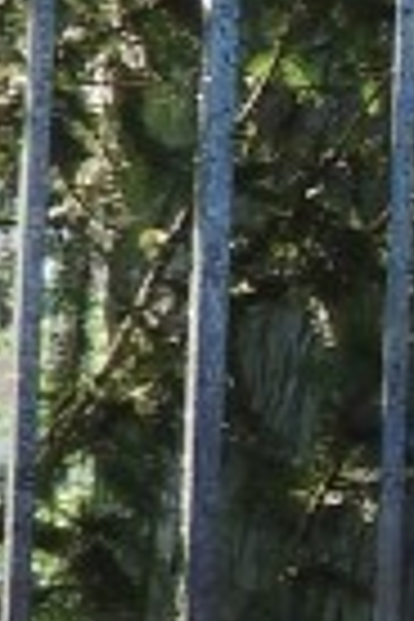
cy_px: 495
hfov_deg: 2.9
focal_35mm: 434
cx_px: 2502
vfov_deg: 4.7
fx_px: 7486
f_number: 3.8
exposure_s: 1/80
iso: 100
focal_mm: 7.2
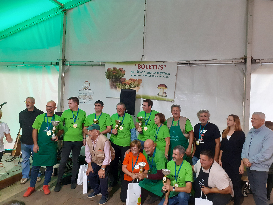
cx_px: 136
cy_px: 102
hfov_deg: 65.3
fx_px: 213
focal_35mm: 27
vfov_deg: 51.4
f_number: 1.9
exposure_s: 1/50
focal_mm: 3.6
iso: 200
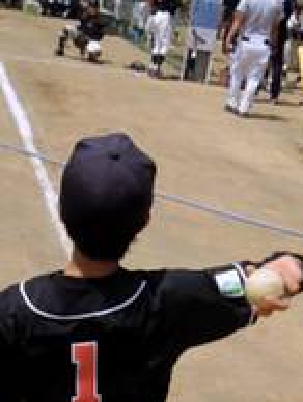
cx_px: 133
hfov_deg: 18.7
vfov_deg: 24.0
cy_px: 361
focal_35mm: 79
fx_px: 920
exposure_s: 1/1250
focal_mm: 4.3
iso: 160
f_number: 5.6
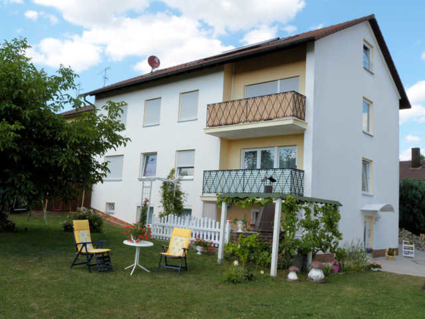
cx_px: 212
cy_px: 160
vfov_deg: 41.8
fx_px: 417
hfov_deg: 54.0
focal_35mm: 34
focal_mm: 6.1
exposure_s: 1/250
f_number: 5.6
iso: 100
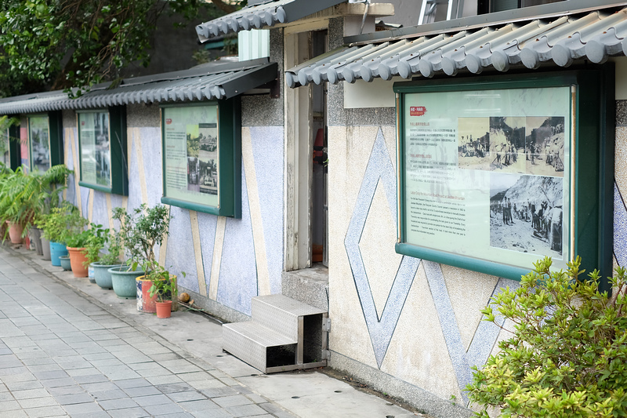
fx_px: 923
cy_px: 209
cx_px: 314
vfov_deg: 25.5
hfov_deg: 37.5
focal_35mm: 53
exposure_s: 1/125
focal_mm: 35
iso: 200
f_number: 2.8
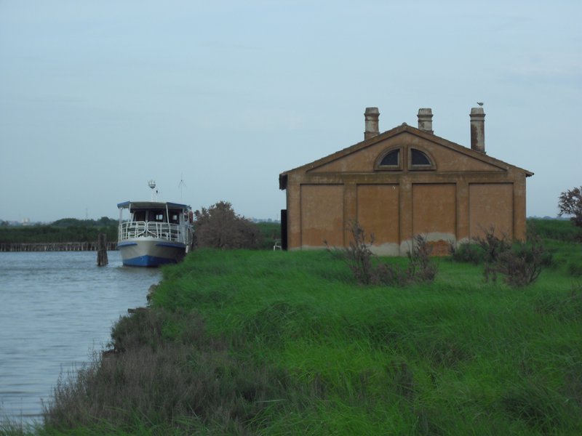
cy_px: 218
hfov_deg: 17.4
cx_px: 291
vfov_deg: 13.1
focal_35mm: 113
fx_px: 1900
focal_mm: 18.6
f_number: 5.2
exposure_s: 1/400
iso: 100
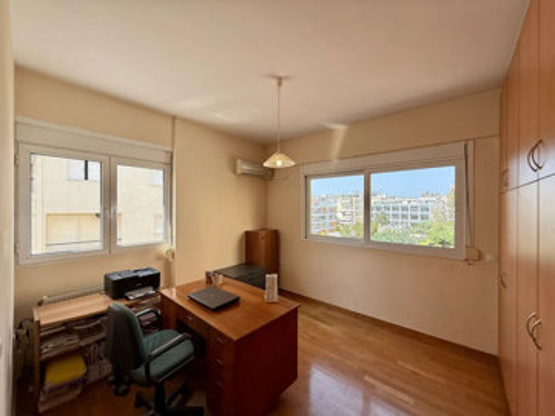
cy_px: 208
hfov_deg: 102.1
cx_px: 278
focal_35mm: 14
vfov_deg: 85.7
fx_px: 224
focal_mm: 2.22
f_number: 2.2
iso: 64
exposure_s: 1/451
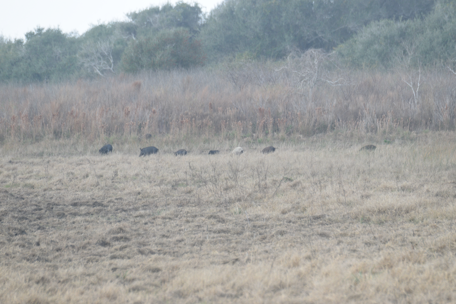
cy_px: 152
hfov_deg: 3.4
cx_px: 228
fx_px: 7599
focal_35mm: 600
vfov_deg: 2.3
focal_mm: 400
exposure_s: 1/160
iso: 400
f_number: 8
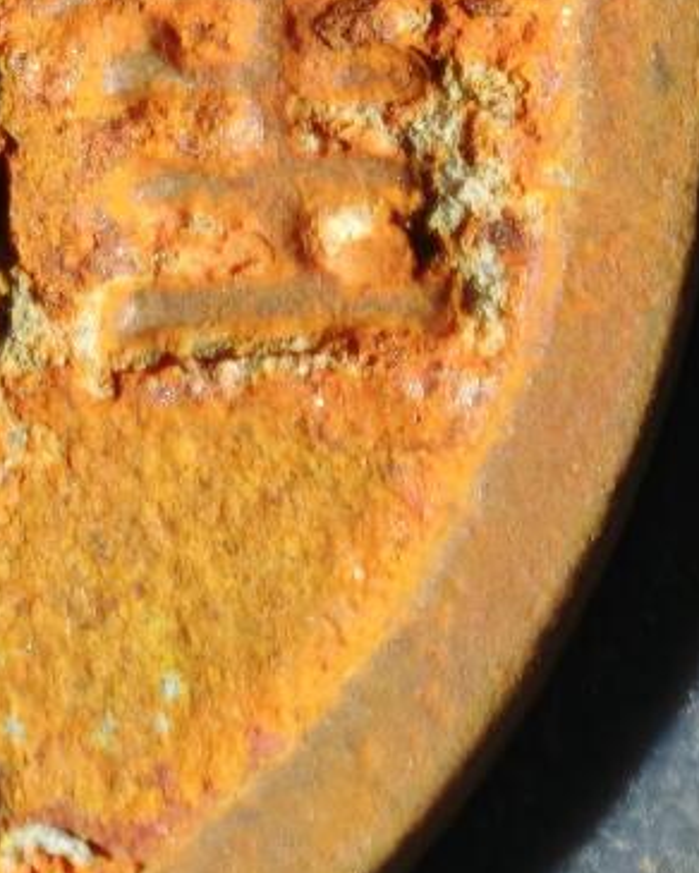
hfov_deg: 3.1
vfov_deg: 3.9
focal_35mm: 501
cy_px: -100
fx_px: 12956
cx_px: -694
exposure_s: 1/108
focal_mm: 9
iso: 250
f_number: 2
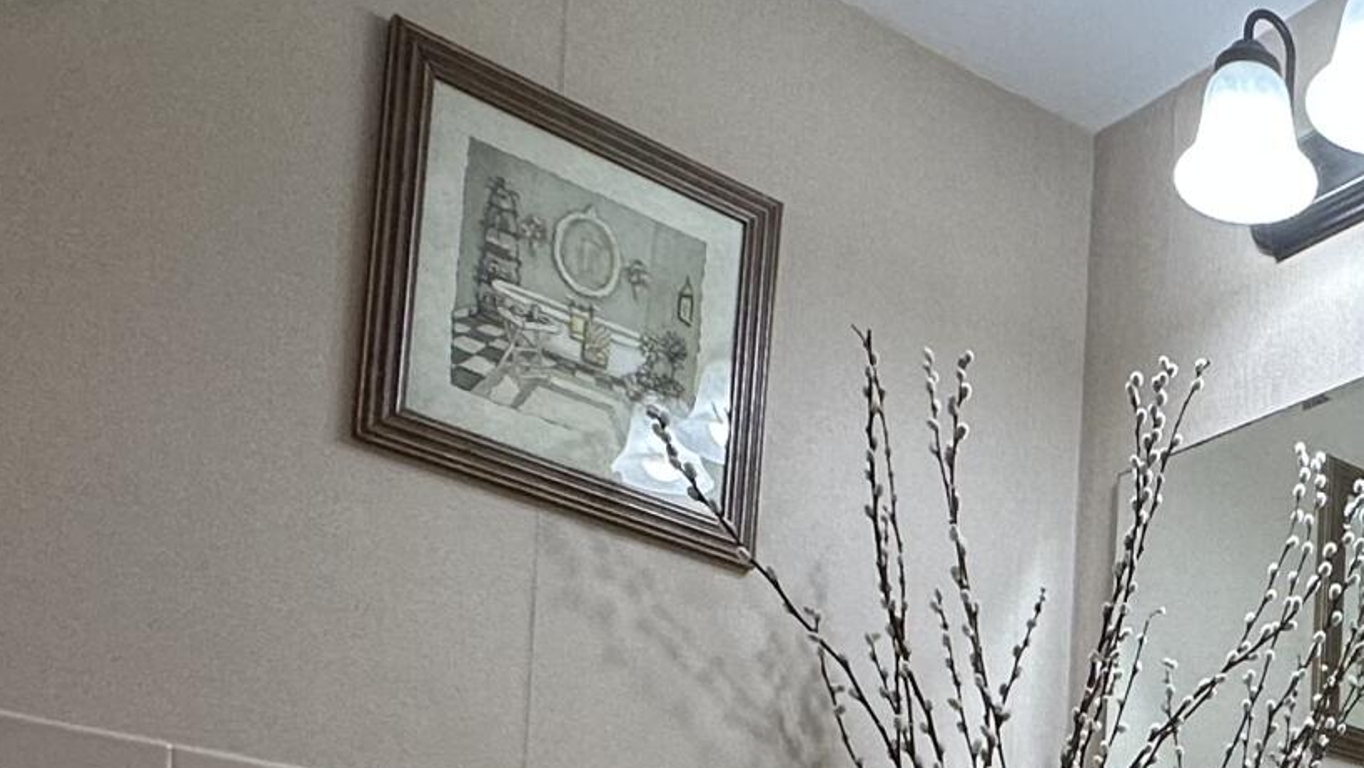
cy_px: 1200
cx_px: 1399
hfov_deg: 33.6
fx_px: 2026
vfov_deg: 18.6
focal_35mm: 56
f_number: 2.2
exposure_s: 1/120
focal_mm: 2.22
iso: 125
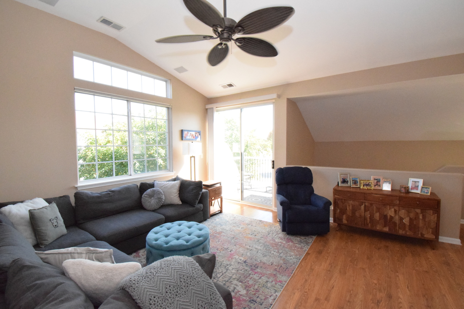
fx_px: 193
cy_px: 154
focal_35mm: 15
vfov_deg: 77.3
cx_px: 232
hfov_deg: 100.4
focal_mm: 10
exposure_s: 1/160
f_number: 18
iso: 10000
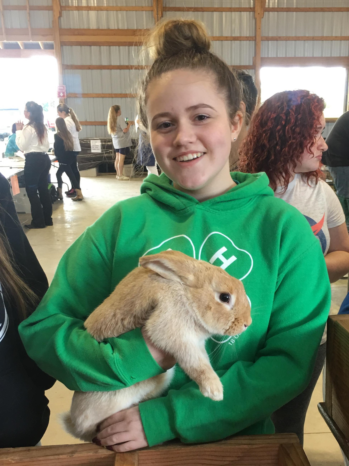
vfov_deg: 61.7
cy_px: 233
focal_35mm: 29
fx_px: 390
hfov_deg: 48.2
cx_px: 174
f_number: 2.2
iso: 32
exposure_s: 1/15
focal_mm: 4.15
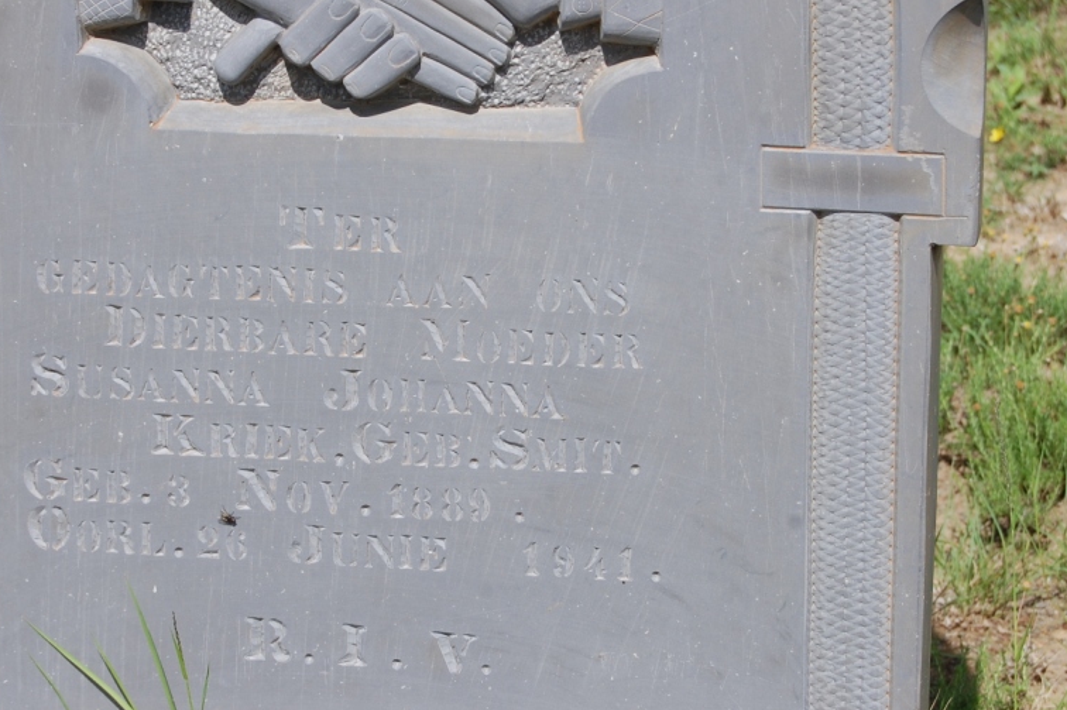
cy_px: 356
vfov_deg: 12.3
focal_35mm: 112
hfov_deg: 18.3
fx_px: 3308
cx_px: 478
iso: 200
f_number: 10
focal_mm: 55
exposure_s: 1/400
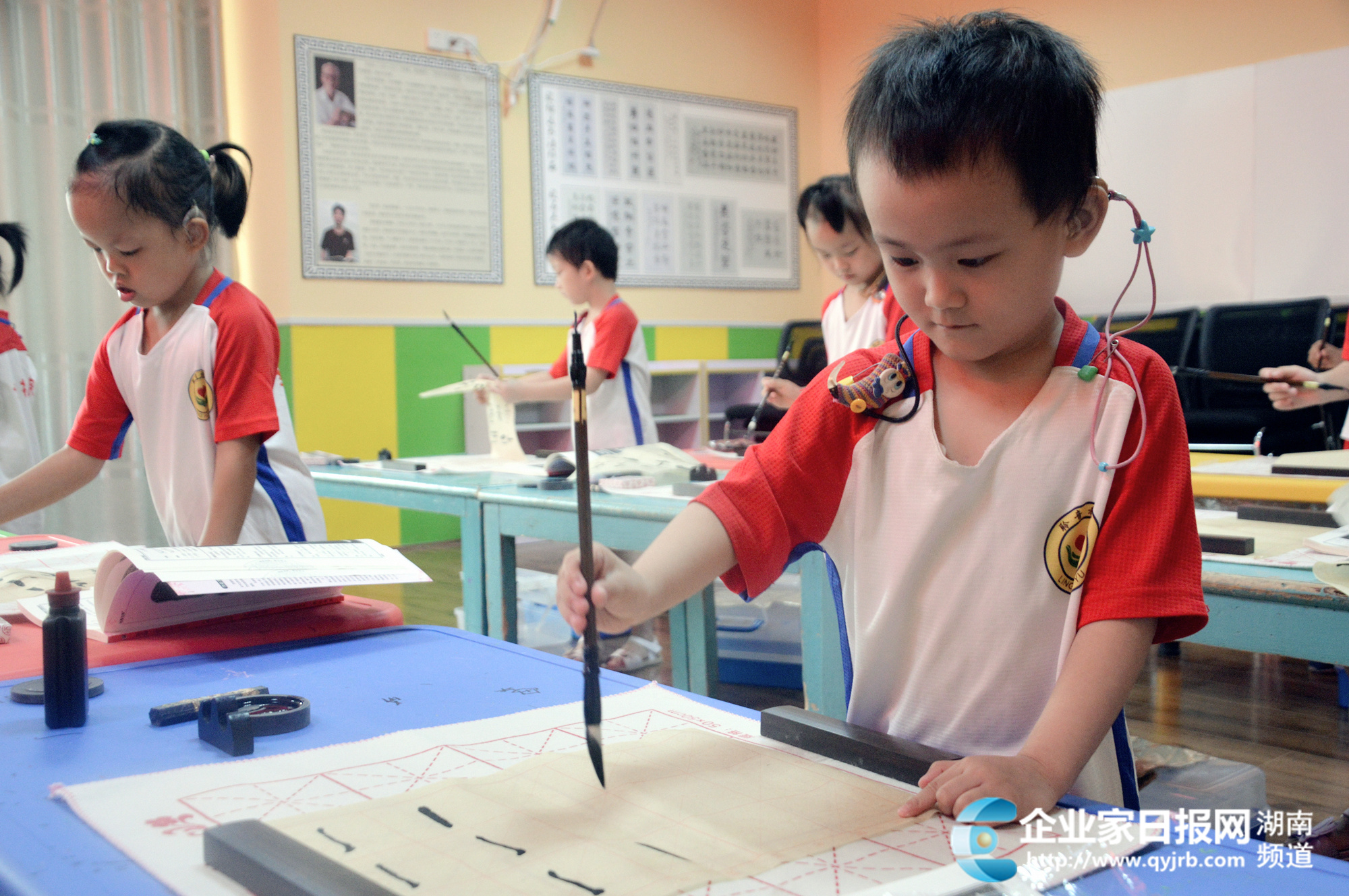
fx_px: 1348
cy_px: 448
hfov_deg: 53.2
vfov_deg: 36.8
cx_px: 674
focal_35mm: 36
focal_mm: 24
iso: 800
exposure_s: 1/40
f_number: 3.8
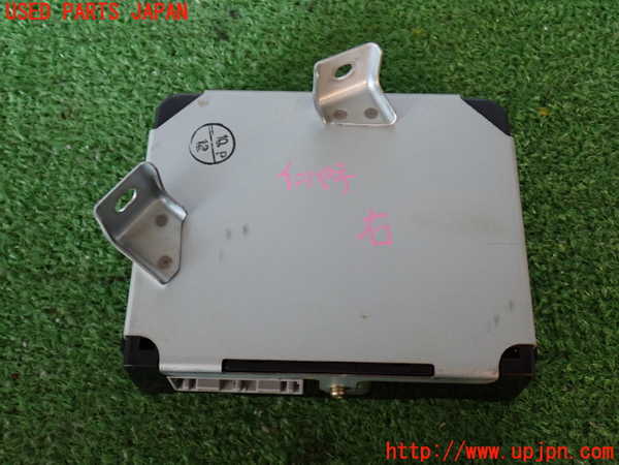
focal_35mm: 44
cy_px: 232
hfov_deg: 42.9
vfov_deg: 32.9
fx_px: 787
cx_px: 310
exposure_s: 1/40
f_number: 2.9
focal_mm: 7.84
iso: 400
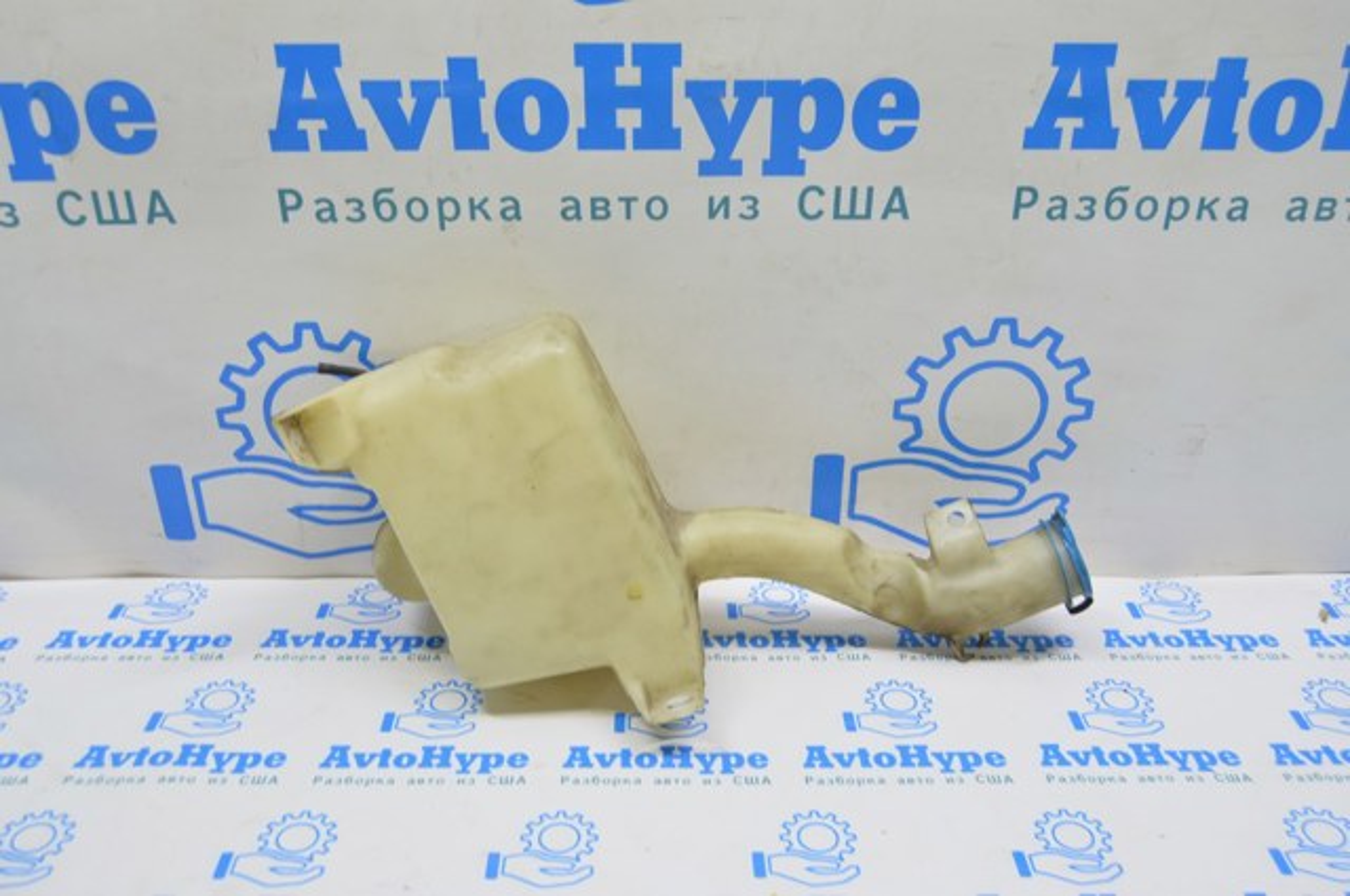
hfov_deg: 57.3
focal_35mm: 33
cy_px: 448
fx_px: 1236
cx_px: 675
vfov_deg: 39.9
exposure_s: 1/20
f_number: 5.6
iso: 400
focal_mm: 22
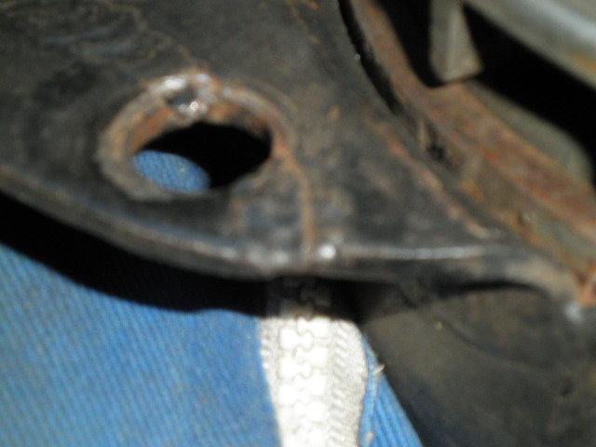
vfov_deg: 17.0
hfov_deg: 22.5
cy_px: 224
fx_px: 1498
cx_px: 298
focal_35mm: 87
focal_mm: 15.4
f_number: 4.9
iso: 160
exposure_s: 1/100
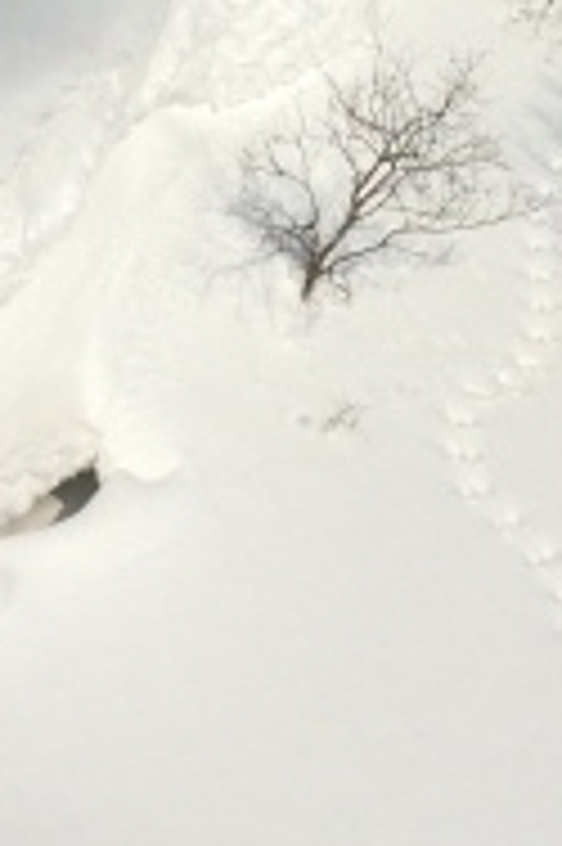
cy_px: -234
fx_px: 3120
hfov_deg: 10.3
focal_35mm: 133
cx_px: 364
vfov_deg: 14.8
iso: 40
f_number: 2.2
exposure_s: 1/8264
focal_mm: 4.12
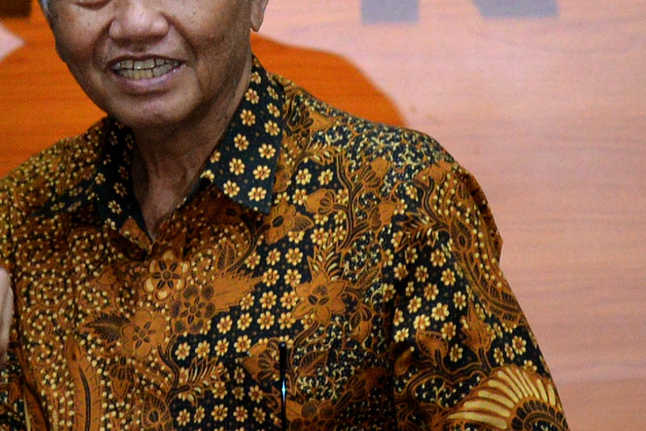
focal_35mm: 311
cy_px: 55
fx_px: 5583
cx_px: 93
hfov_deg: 6.6
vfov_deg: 4.4
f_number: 4
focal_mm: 120
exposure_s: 1/125
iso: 2500
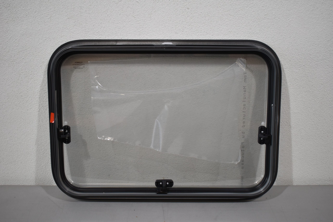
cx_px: 166
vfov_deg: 31.9
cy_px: 111
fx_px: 388
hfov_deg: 46.4
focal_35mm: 42
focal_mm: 28
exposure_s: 1/250
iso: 640
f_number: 4.2
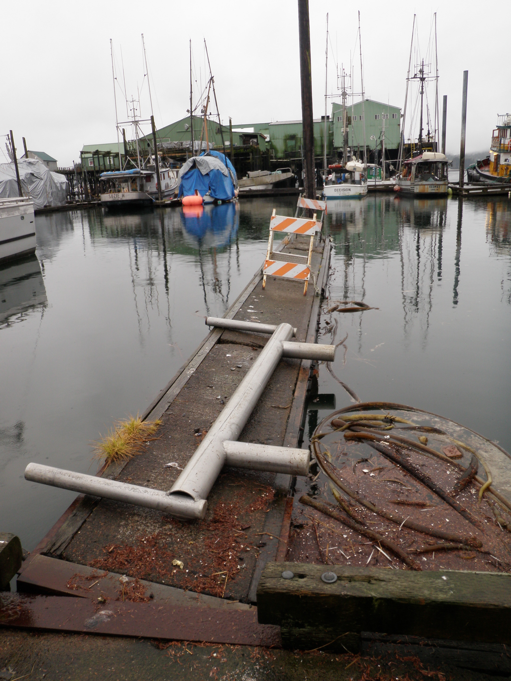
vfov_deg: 63.4
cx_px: 256
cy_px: 340
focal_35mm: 28
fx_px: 551
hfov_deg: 49.7
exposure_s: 1/80
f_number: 3.5
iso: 50
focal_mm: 5
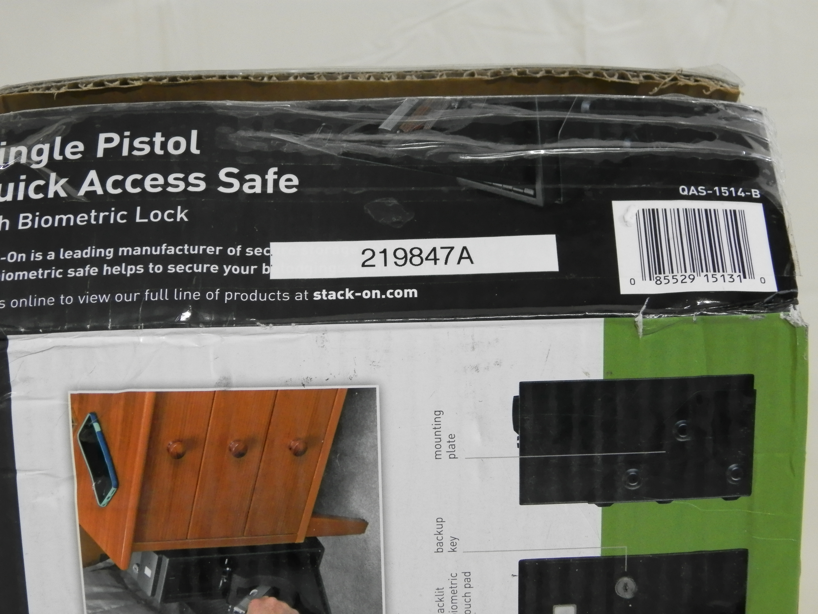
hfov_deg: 28.6
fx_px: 1607
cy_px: 307
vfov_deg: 21.6
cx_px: 409
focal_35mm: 68
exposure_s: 1/13
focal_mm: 12.2
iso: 400
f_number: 4
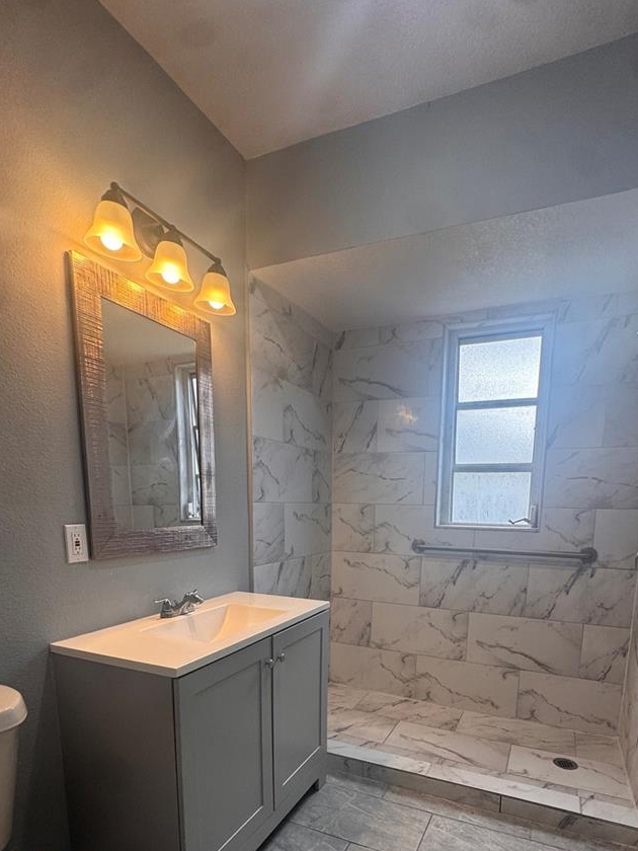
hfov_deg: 65.9
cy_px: 583
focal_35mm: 20
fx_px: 491
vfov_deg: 78.5
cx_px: 338
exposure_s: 1/120
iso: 100
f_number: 2.2
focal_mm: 2.22
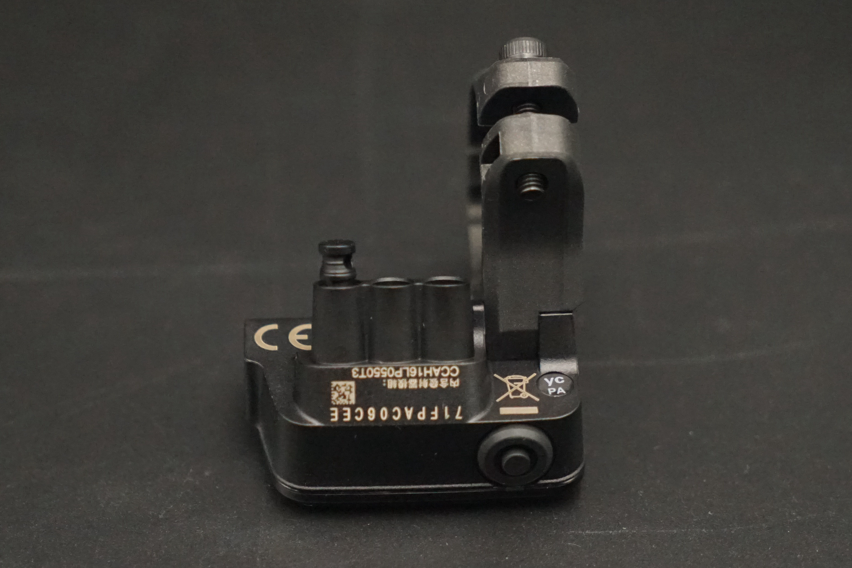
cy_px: 284
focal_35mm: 70
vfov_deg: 19.5
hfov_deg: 28.8
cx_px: 426
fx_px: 1657
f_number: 4
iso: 6400
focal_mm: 70
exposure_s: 1/320
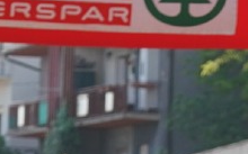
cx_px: 221
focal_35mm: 473
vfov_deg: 2.8
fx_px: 3194
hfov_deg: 4.4
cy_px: 304
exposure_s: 1/4000
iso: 800
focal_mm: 85
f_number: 4
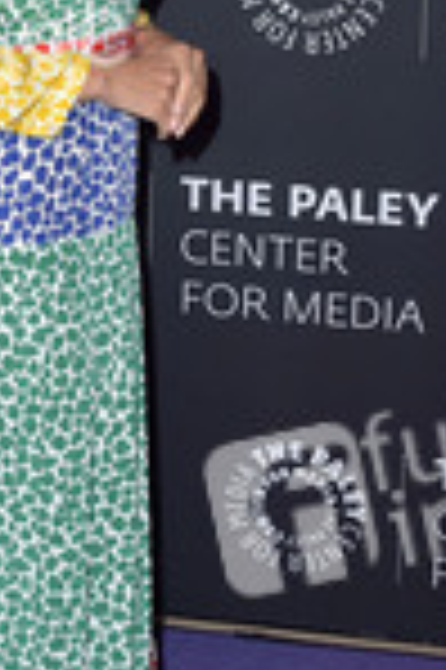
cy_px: 265
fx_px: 1602
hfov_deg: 15.6
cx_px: 29
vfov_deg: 23.6
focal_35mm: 86
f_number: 7.1
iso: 320
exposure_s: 1/250
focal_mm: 32
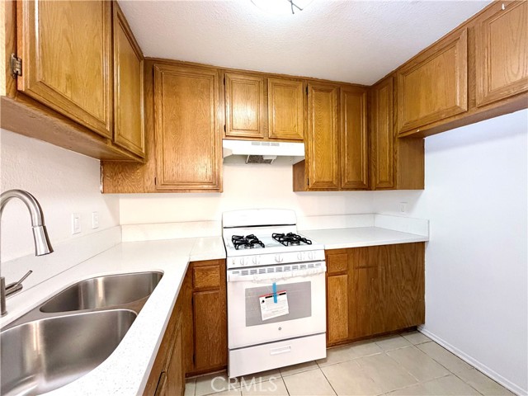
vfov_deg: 85.7
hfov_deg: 102.1
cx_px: 264
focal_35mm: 14
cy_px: 198
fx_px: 214
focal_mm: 2.22
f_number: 2.2
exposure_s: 1/60
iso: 400
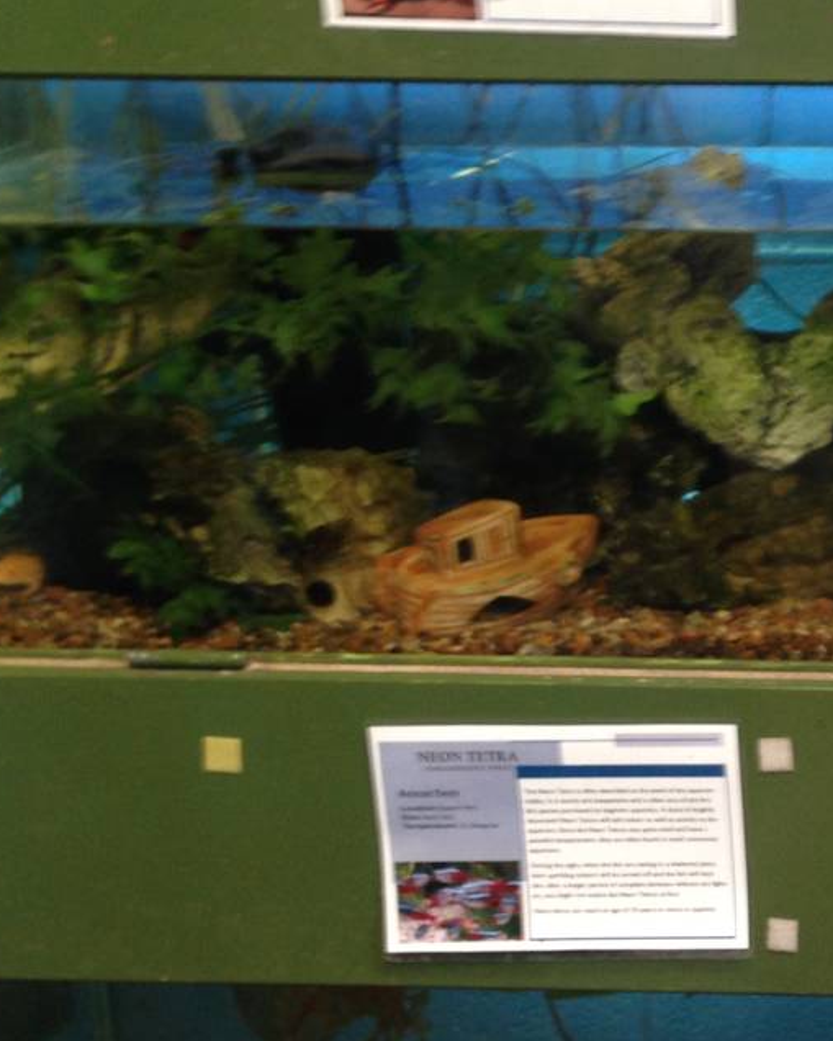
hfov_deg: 18.0
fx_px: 2496
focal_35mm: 81
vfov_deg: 23.6
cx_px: 997
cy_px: 534
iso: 50
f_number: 2.4
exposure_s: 1/20
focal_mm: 4.12
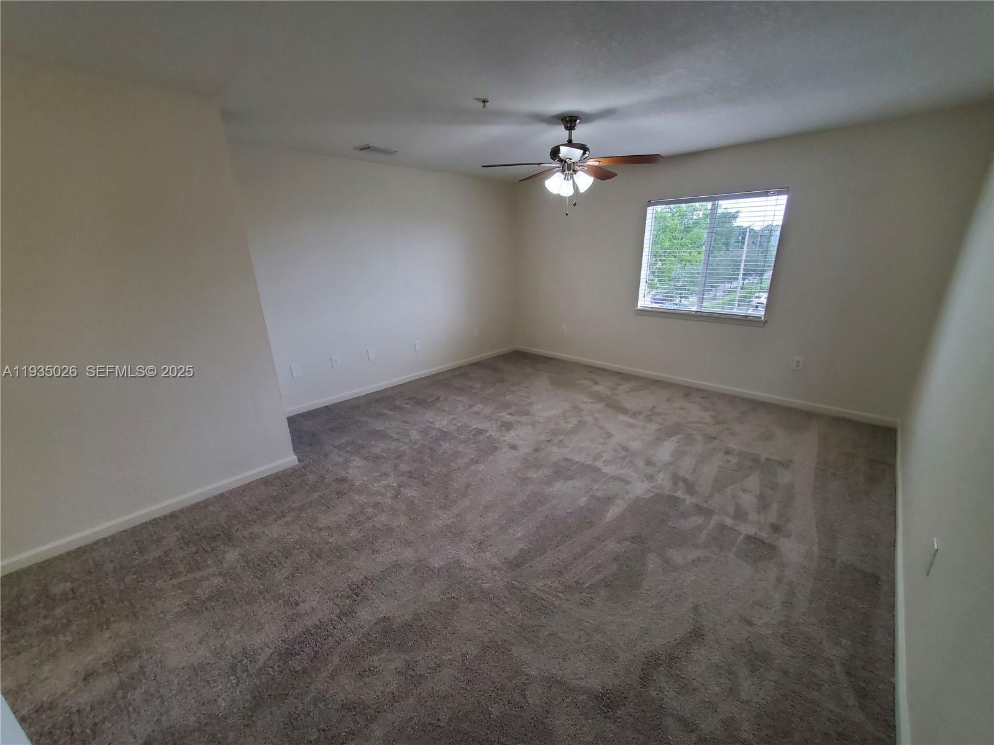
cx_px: 497
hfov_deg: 106.2
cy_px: 372
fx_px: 373
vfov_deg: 89.9
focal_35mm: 13
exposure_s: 1/59
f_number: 2.2
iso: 160
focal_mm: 1.8
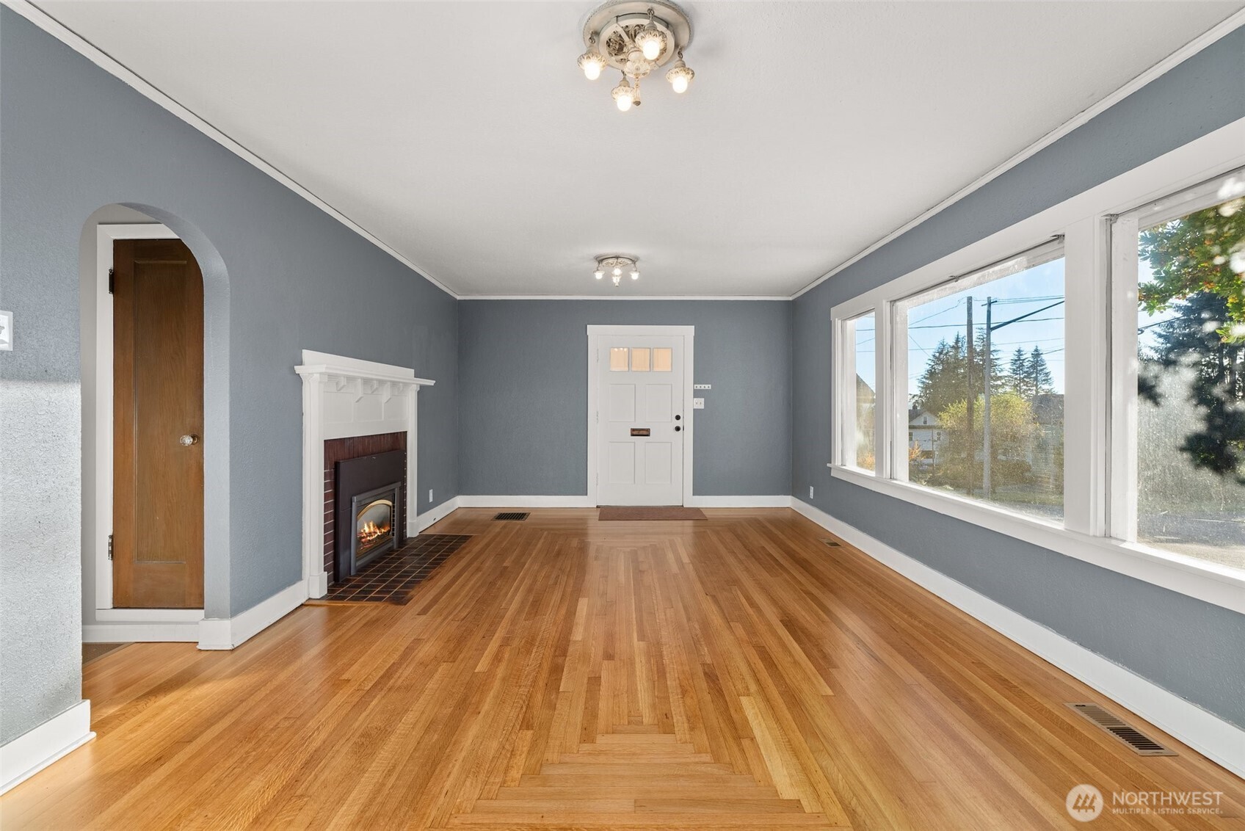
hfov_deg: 96.7
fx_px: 553
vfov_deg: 73.8
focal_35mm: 16
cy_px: 416
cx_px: 622
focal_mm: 16
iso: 500
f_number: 8
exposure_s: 1/15
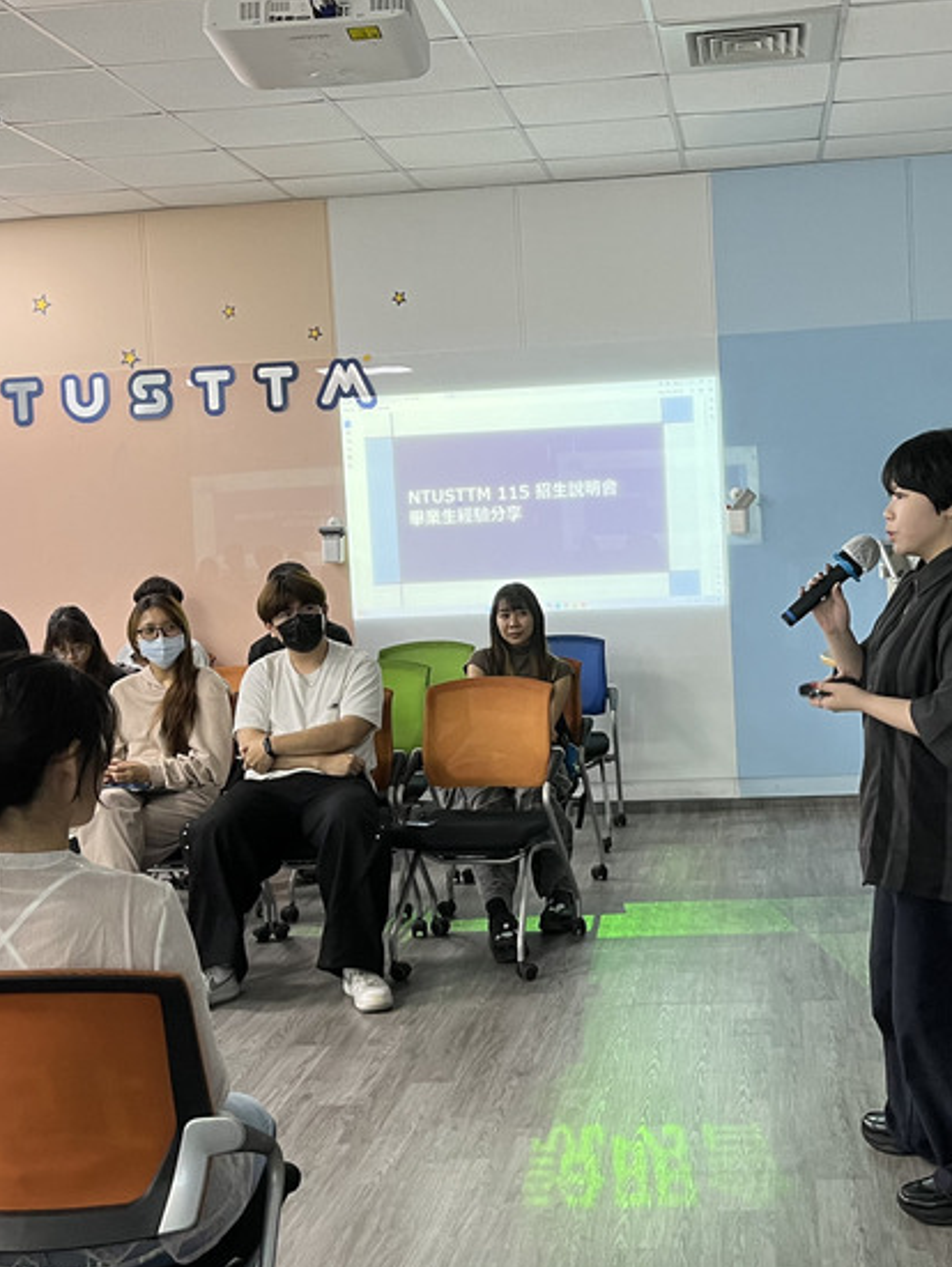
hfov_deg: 32.7
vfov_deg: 42.9
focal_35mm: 44
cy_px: 614
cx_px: 608
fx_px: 1612
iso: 125
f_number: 1.6
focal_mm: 5.1
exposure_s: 1/60
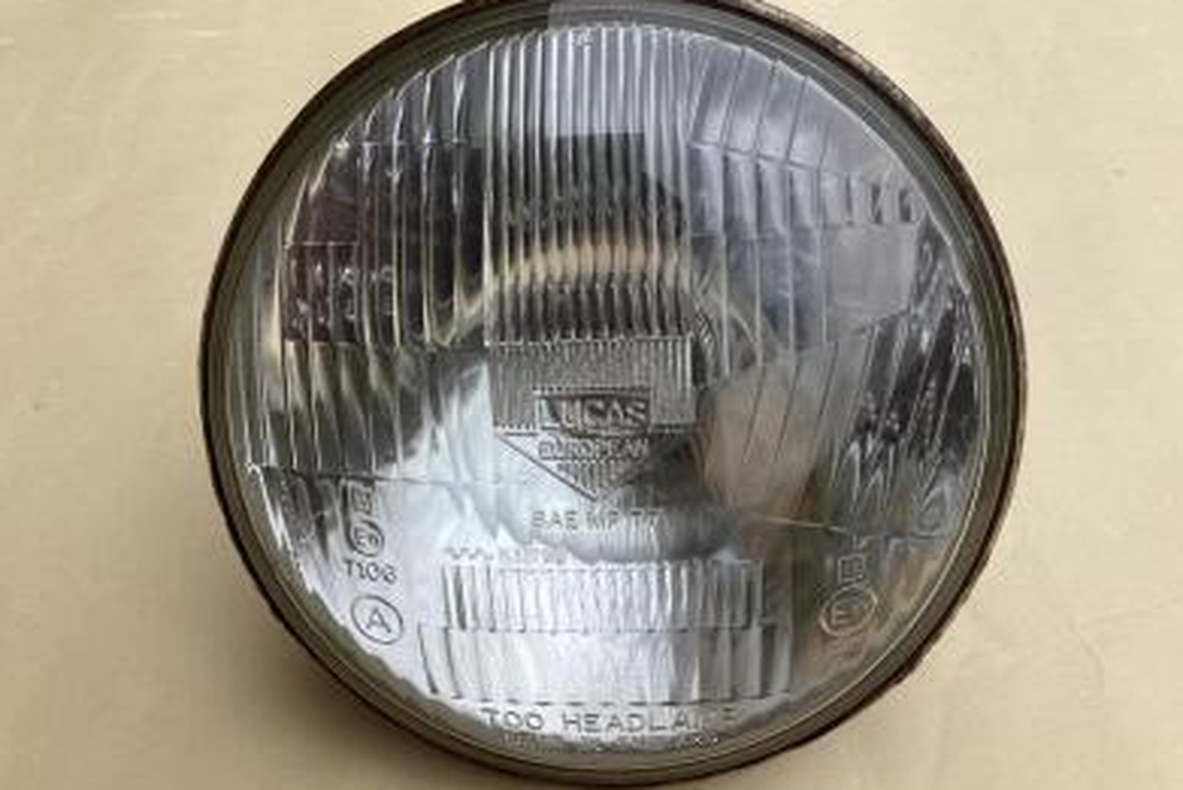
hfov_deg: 57.2
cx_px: 596
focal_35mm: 33
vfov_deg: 40.0
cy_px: 409
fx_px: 1085
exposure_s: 1/479
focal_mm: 3.3
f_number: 2.4
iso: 25
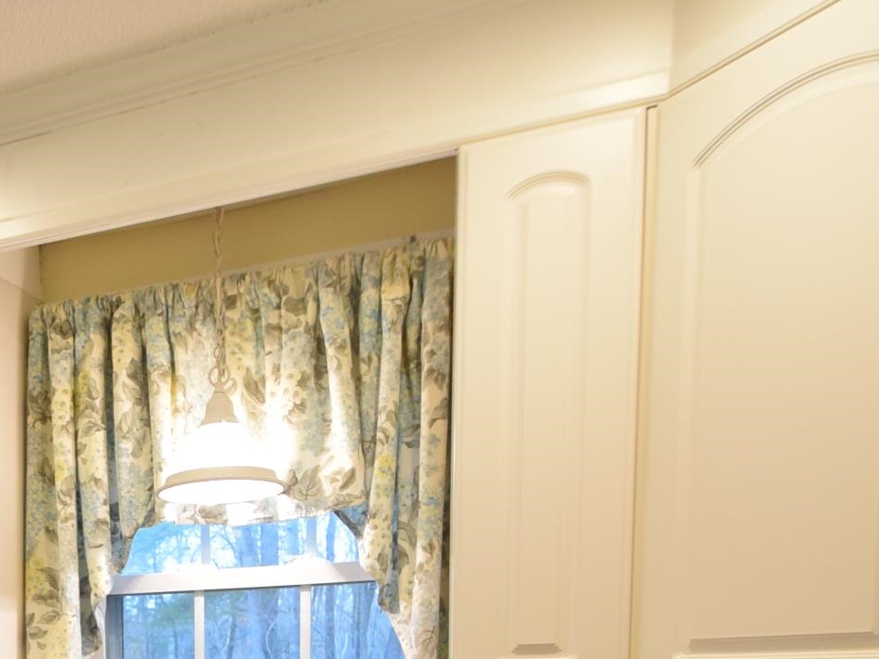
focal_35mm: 45
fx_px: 1143
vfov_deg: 28.3
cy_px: 780
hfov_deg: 38.3
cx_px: 40
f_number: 4
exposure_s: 1/60
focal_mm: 10
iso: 800
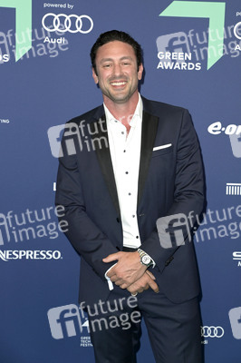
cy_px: 182
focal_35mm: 78
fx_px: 785
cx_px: 120
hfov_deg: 17.5
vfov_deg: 26.0
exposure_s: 1/250
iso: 800
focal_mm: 78
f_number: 5.6
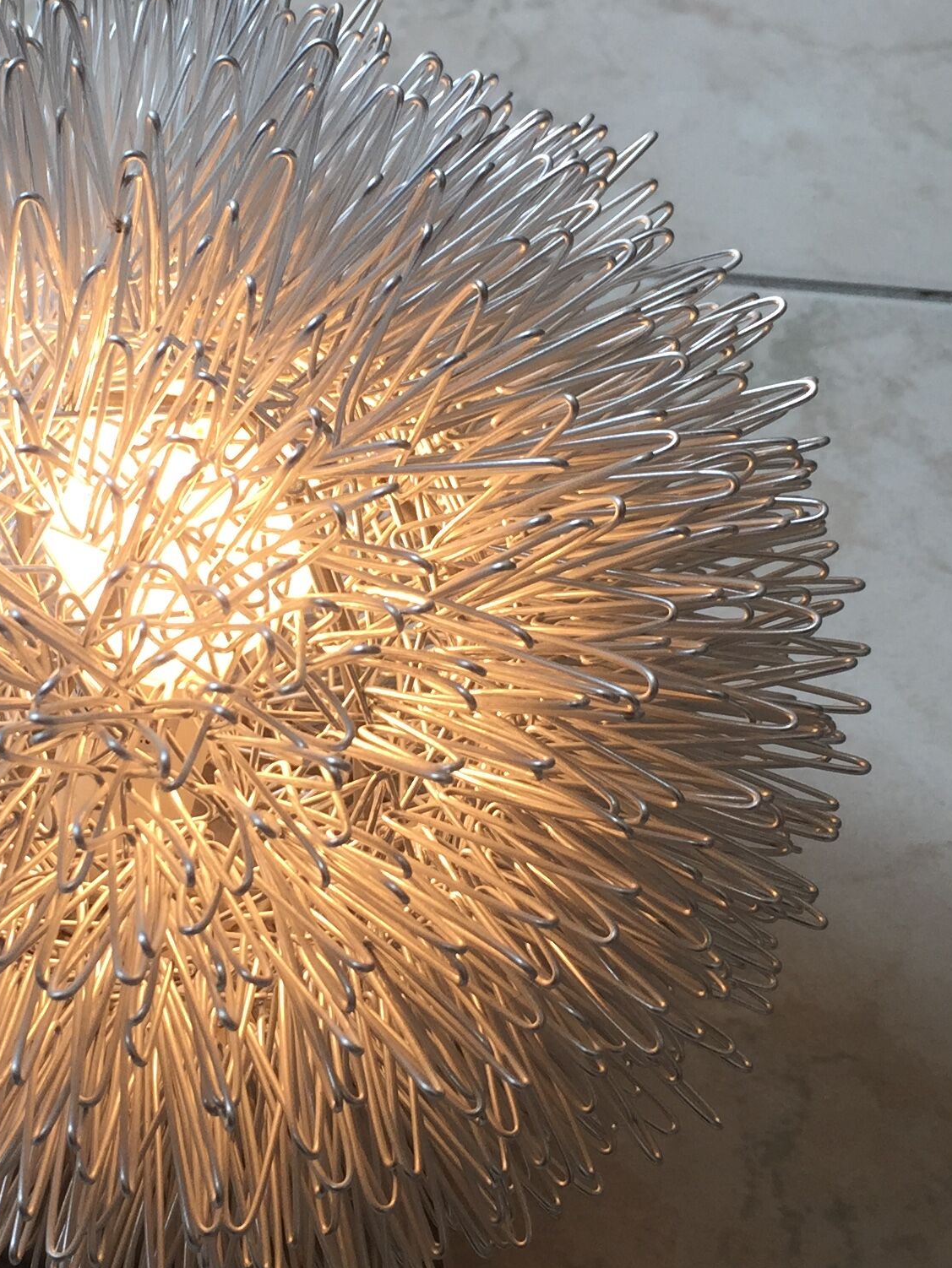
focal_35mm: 63
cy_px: 540
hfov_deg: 23.0
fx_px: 2309
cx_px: 226
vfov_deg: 30.7
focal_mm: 4.15
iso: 32
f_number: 2.2
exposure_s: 1/106
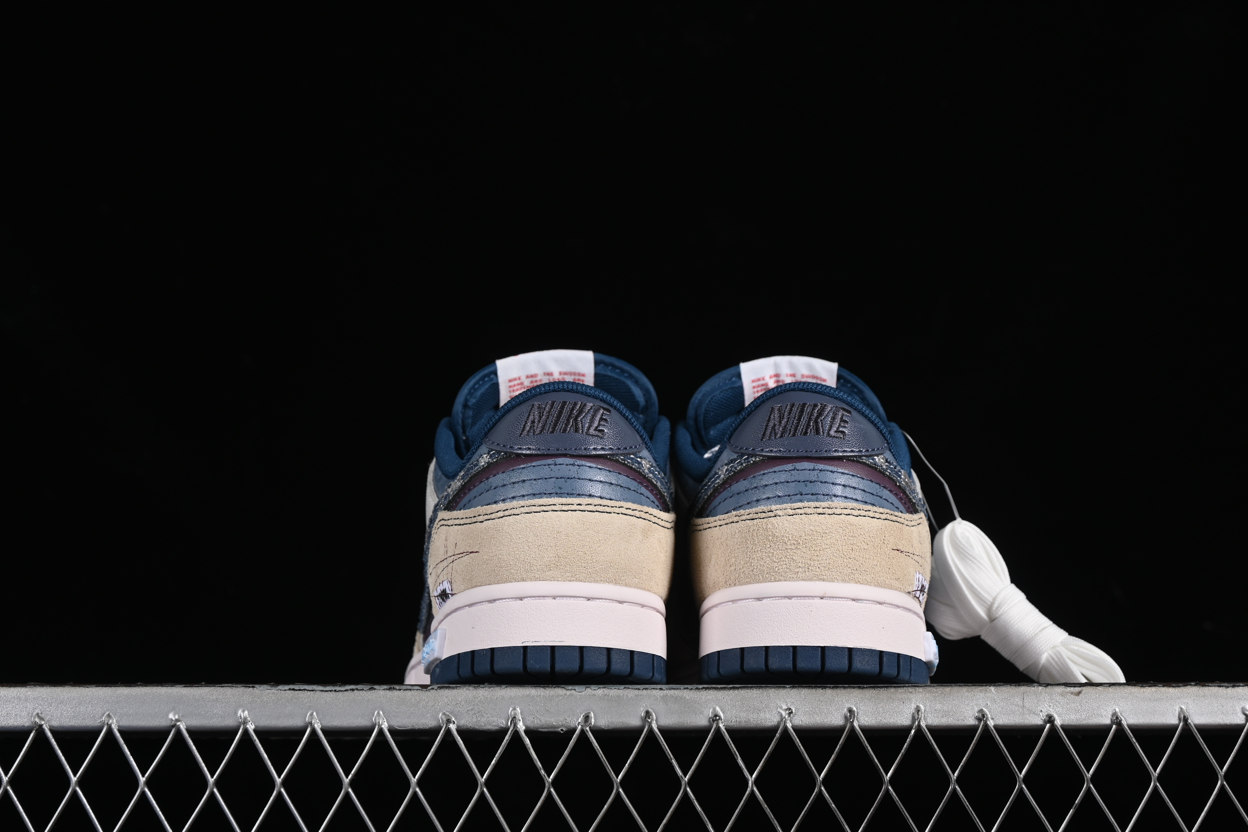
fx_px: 2496
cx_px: 624
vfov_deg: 18.9
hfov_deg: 28.1
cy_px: 416
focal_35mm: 72
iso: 125
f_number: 7.1
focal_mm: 48
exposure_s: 1/160
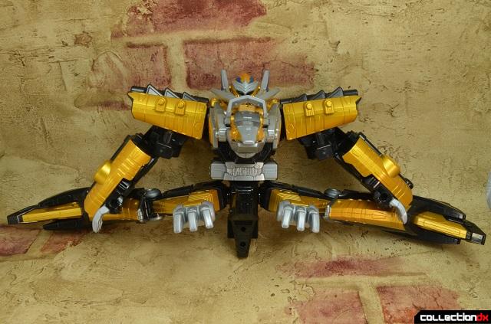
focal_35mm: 36
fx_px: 490
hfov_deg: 53.3
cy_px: 162
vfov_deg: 36.7
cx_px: 246
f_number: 22
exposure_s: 1
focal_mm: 24
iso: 100
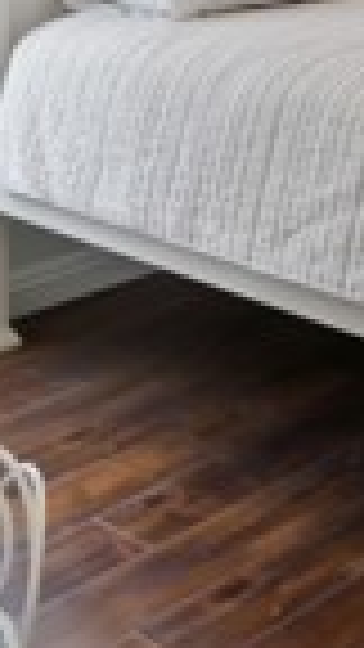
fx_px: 1201
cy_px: -169
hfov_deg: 13.4
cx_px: 836
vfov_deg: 26.2
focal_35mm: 70
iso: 200
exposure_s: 1/30
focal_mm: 10
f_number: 4
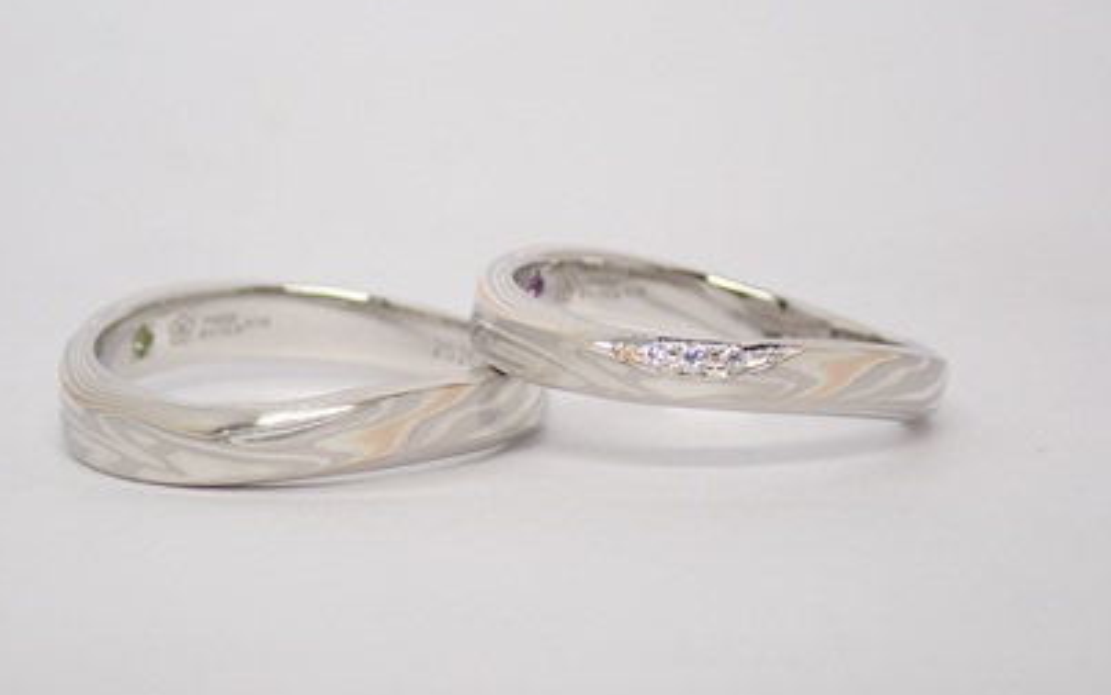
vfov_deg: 14.4
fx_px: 2756
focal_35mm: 91
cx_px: 499
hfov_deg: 22.8
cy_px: 365
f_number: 4.1
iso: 200
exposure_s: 1/160
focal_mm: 13.65
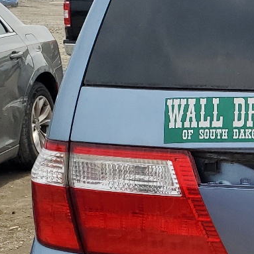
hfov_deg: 16.1
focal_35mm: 96
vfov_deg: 17.9
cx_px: 416
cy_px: 204
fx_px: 797
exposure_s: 1/3333
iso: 50
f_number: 1.5
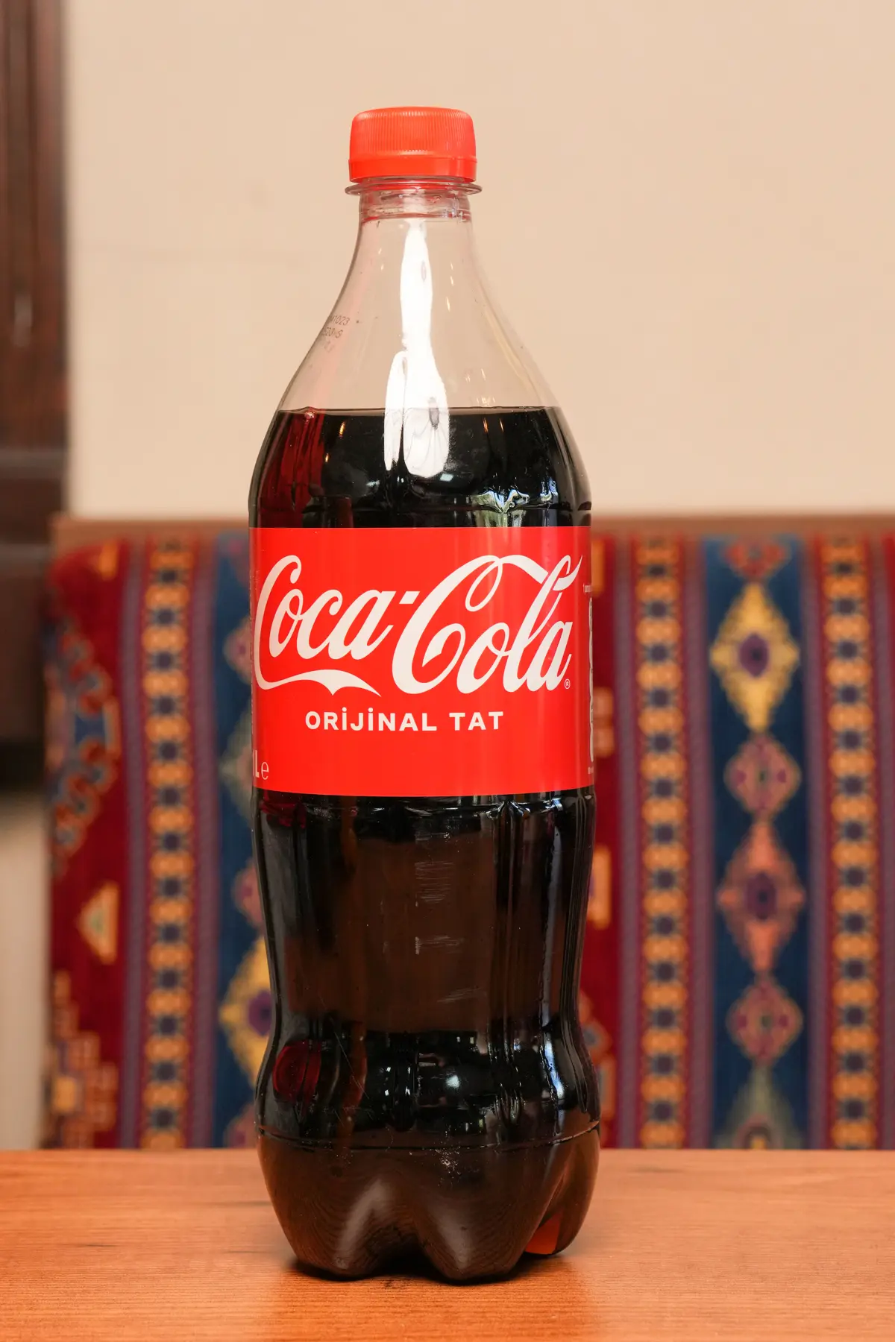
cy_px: 671
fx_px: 3505
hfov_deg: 14.6
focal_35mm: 94
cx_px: 448
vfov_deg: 21.7
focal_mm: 63
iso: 1000
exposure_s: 1/100
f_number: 8
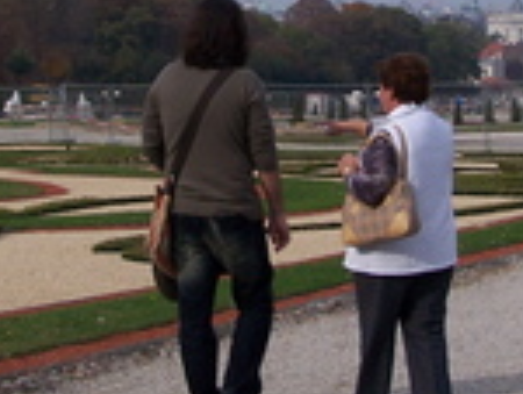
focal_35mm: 114
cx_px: 265
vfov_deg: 12.9
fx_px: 1725
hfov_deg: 17.2
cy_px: 24
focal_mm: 6.3
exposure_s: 1/800
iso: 80
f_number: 4
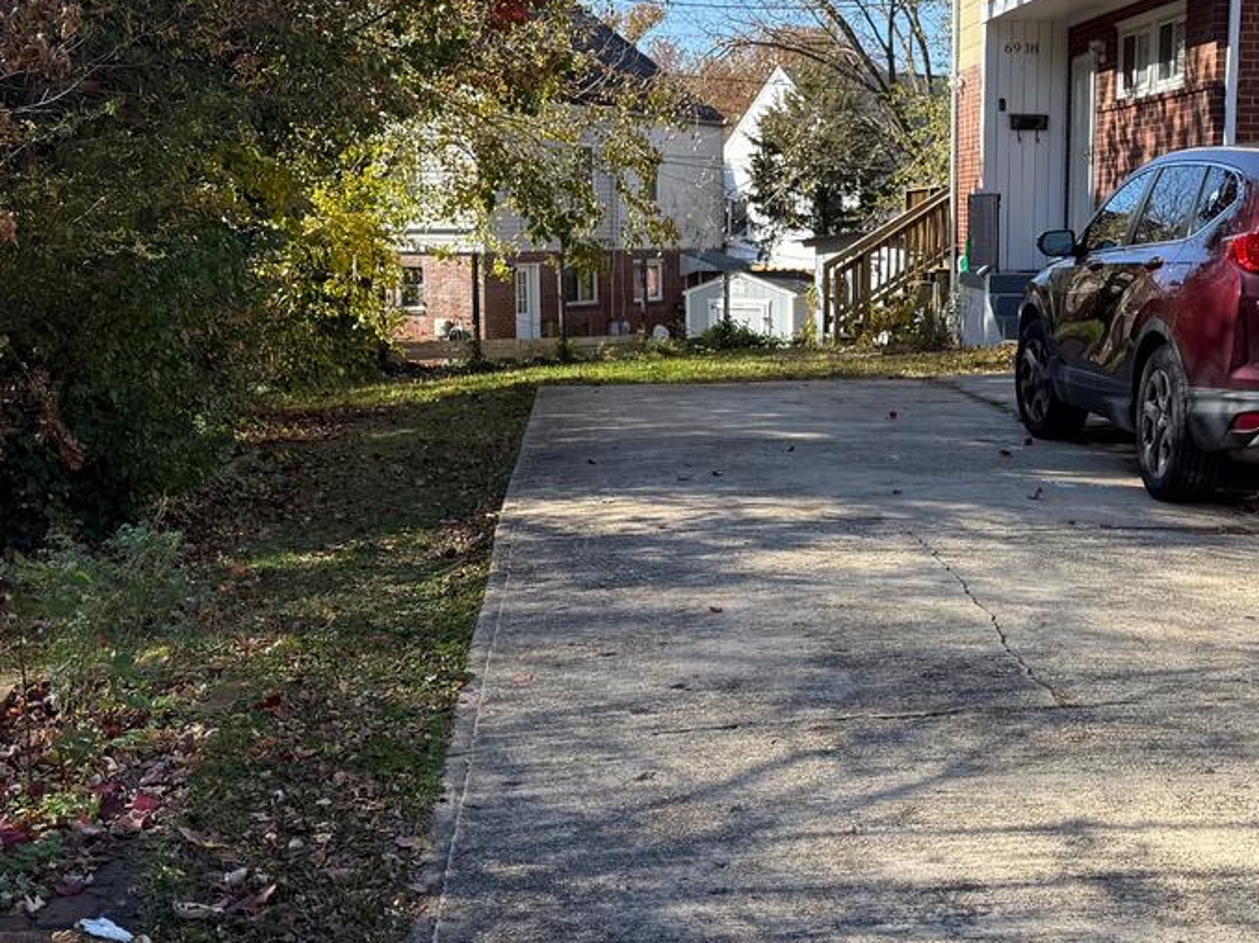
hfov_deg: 37.1
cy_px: 442
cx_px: 841
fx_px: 1854
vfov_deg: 28.5
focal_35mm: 51
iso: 80
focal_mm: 6.76
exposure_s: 1/1770
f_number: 1.78
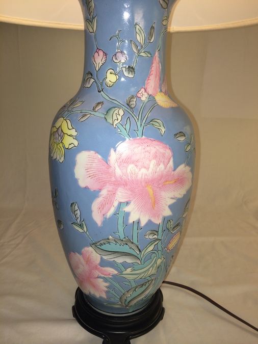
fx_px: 298
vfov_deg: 60.0
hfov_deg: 46.8
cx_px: 129
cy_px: 172
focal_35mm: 30
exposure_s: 1/61
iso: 32
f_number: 2.2
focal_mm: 4.12
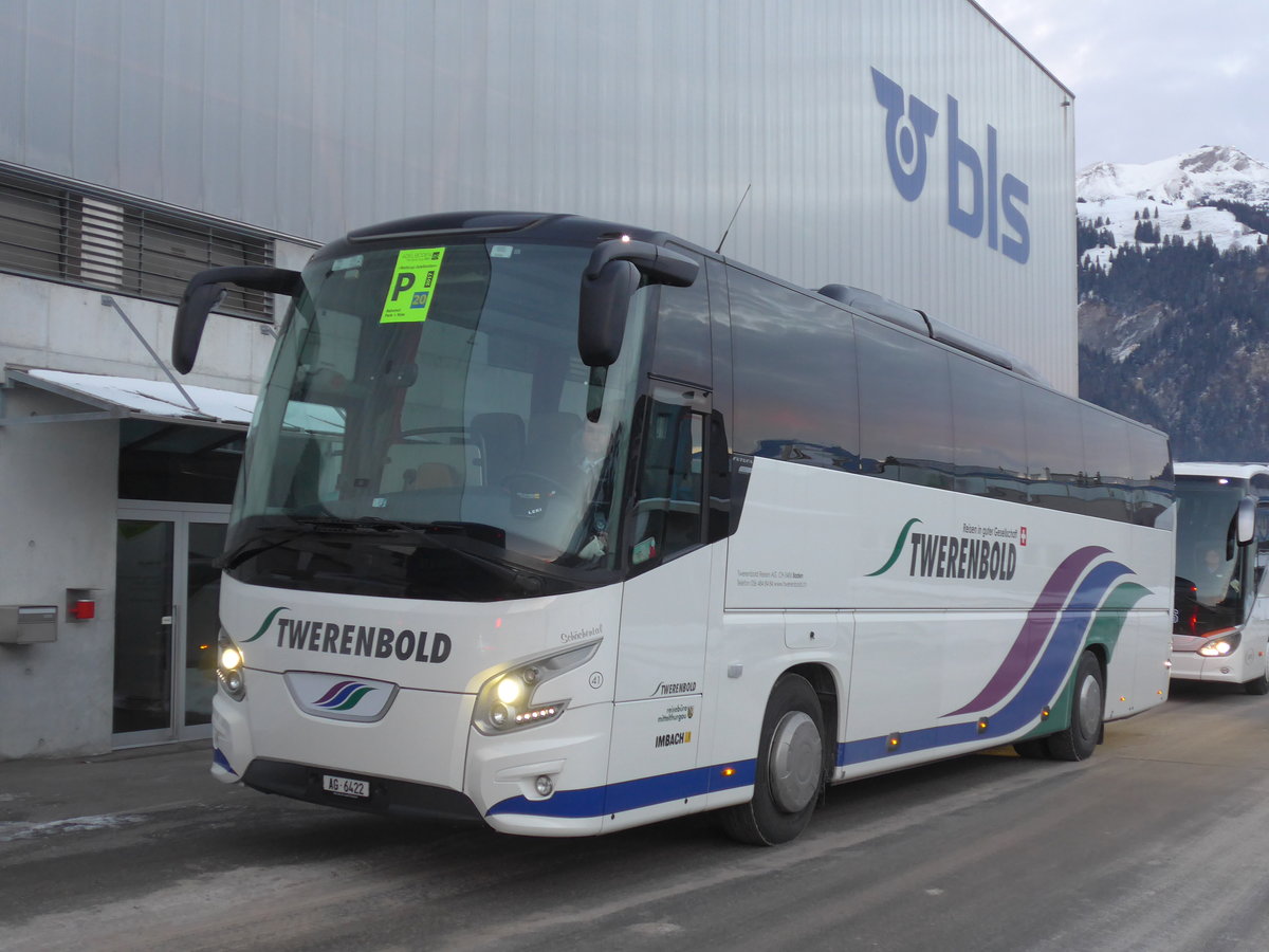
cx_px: 634
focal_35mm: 44
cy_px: 476
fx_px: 1613
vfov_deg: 32.9
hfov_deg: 42.9
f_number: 2.8
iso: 250
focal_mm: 9
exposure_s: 1/60
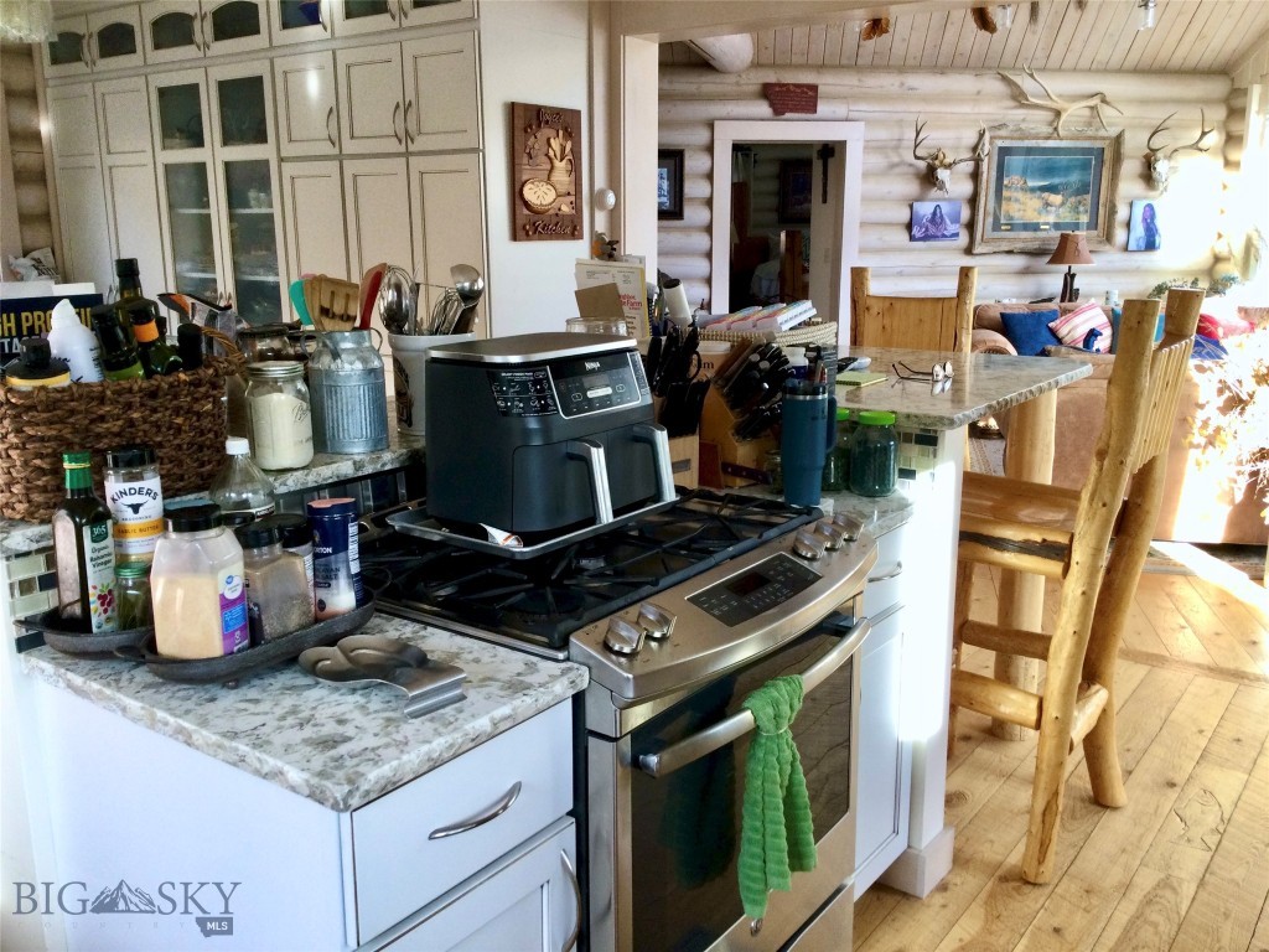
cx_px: 634
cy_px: 476
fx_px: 1136
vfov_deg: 45.4
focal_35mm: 31
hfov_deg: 58.4
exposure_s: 1/40
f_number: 2.4
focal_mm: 3.3
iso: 32
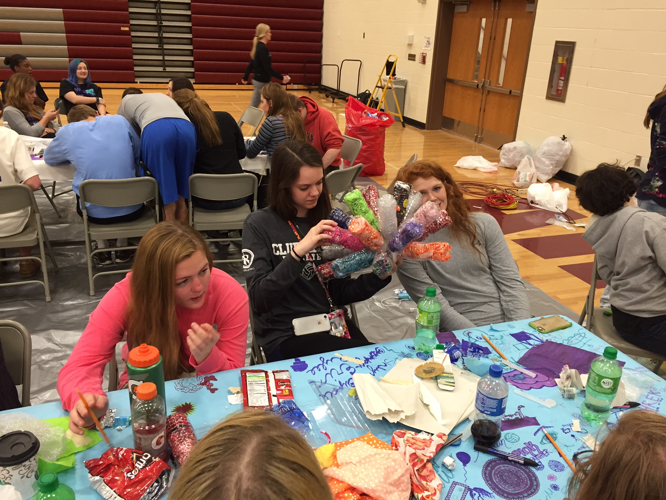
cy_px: 250
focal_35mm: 29
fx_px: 558
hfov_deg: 61.7
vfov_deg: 48.2
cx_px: 333
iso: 100
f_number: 2.2
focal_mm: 4.15
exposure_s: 1/30
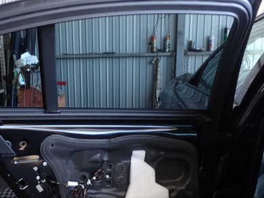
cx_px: 84
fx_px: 351
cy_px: 126
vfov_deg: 31.3
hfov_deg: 40.6
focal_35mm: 46
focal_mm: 5.4
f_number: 2.3
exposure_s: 1/60
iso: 160
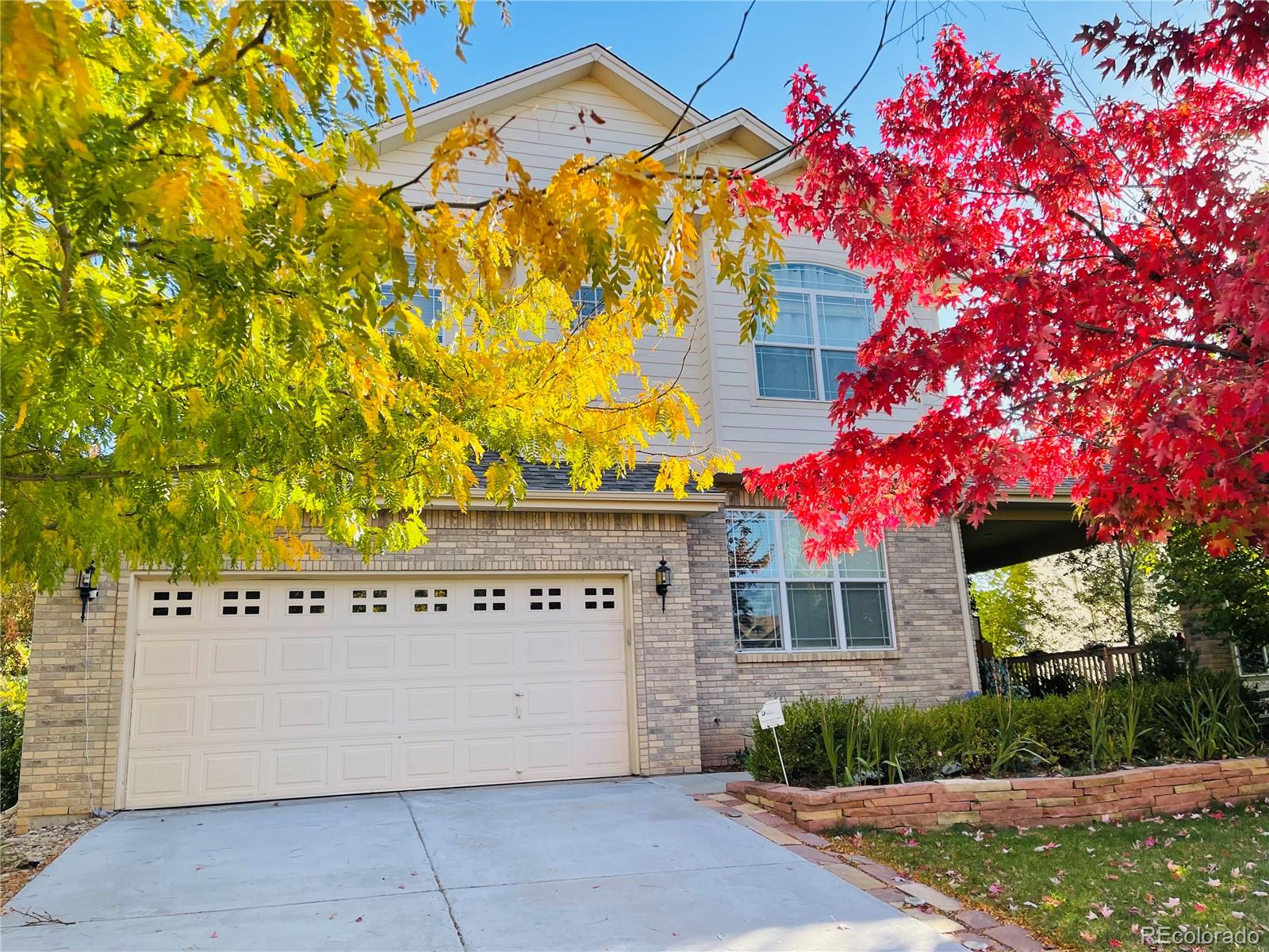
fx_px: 953
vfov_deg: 53.1
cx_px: 634
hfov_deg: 67.3
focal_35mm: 26
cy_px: 476
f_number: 1.6
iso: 32
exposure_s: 1/628
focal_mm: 5.1
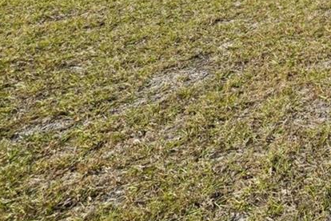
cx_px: 599
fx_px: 533
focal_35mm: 58
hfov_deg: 21.6
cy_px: -153
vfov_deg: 19.0
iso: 400
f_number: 8
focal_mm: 10
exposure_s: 1/1000
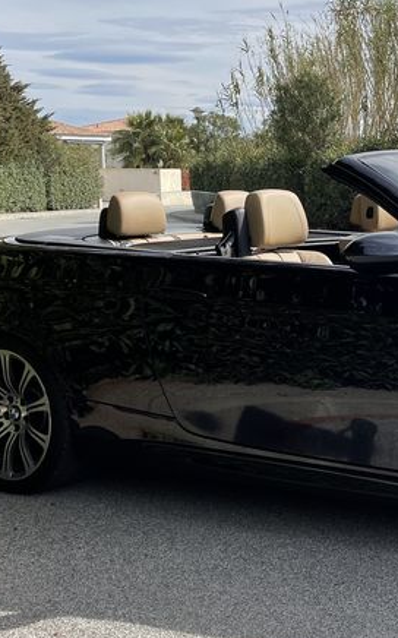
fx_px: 1025
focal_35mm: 59
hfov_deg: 20.5
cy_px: 323
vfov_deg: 34.6
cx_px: 479
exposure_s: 1/2353
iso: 32
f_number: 1.6
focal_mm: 4.2
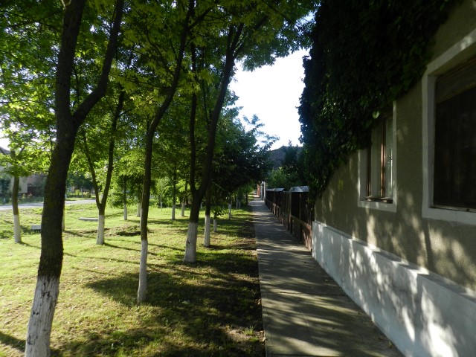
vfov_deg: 58.9
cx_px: 238
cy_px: 178
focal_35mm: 23
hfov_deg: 73.9
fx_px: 316
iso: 160
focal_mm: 4
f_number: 3.4
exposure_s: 1/400
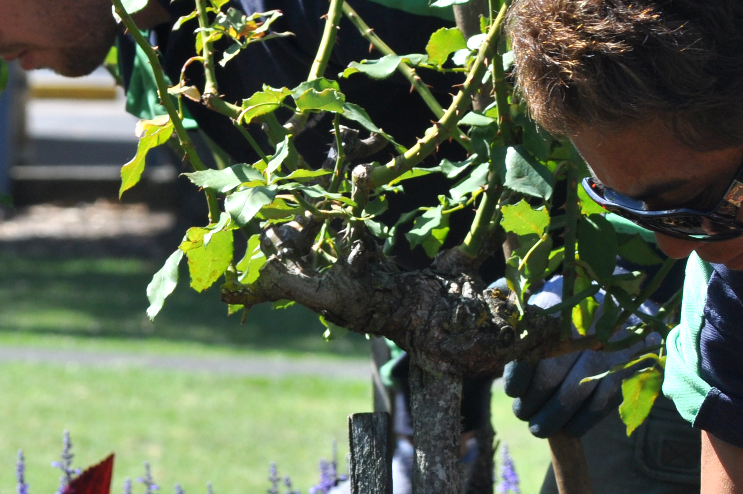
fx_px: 7236
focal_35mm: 351
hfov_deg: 5.9
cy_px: 365
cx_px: 293
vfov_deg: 3.9
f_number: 8
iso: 200
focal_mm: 92
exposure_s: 1/250
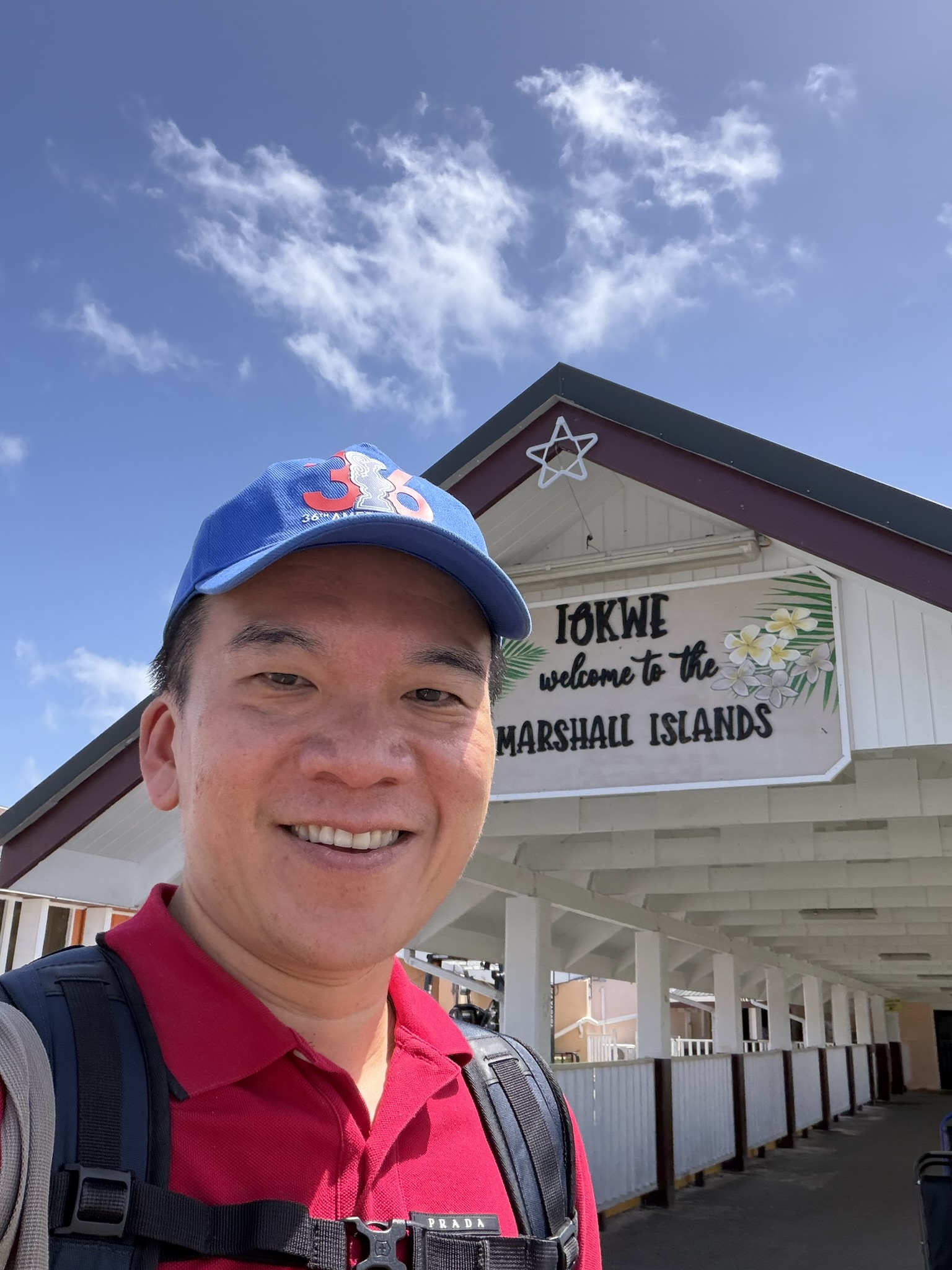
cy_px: 635
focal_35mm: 30
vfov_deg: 60.0
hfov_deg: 46.8
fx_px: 1100
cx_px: 476
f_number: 1.9
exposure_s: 1/694
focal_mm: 2.71
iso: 40
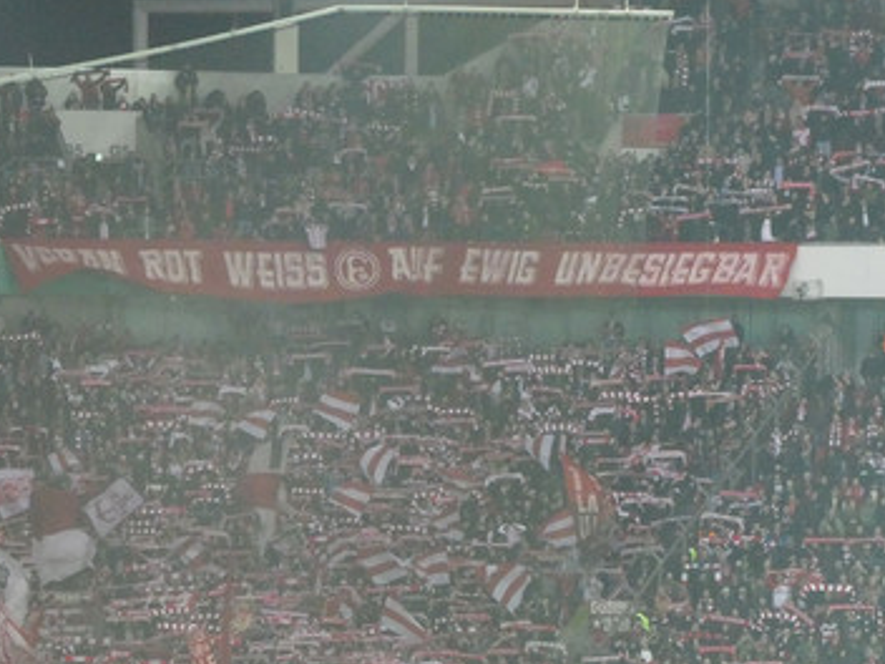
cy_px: 596
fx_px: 4934
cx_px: 267
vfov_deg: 7.7
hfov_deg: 10.2
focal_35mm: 193
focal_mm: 19
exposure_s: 1/80
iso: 800
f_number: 5.1
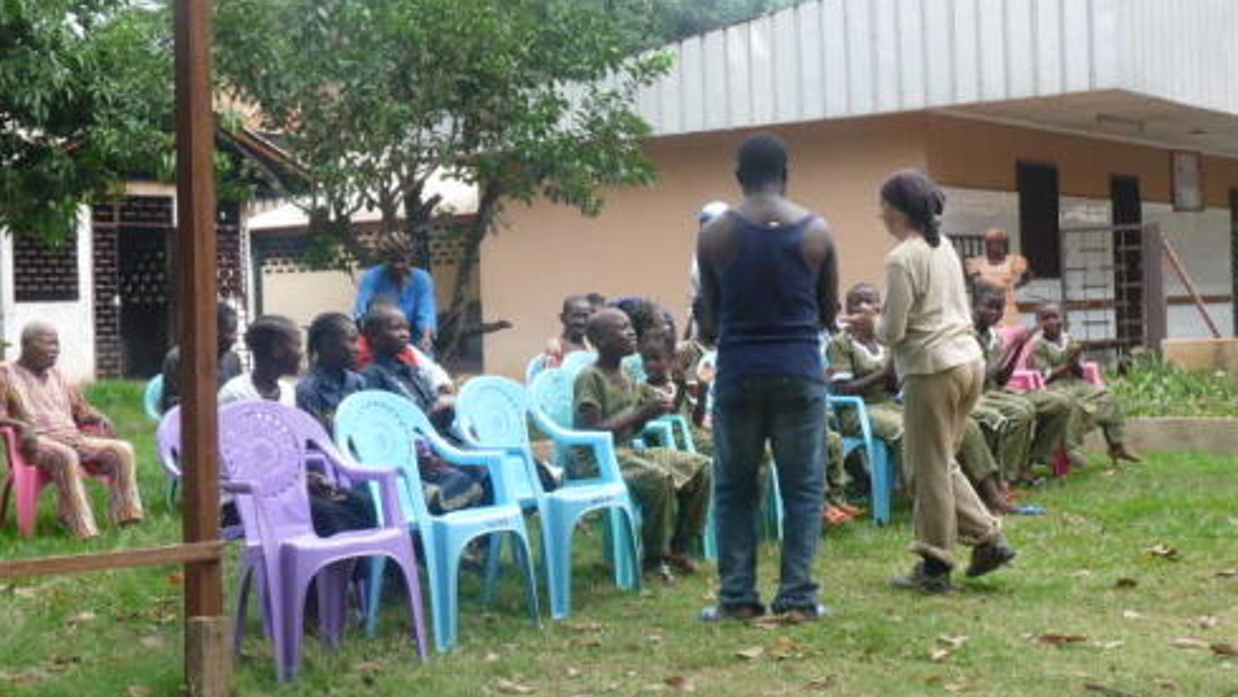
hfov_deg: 34.9
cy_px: 362
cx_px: 627
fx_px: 1970
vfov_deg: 20.1
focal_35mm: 60
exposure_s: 1/160
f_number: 4
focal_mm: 5.4
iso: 100
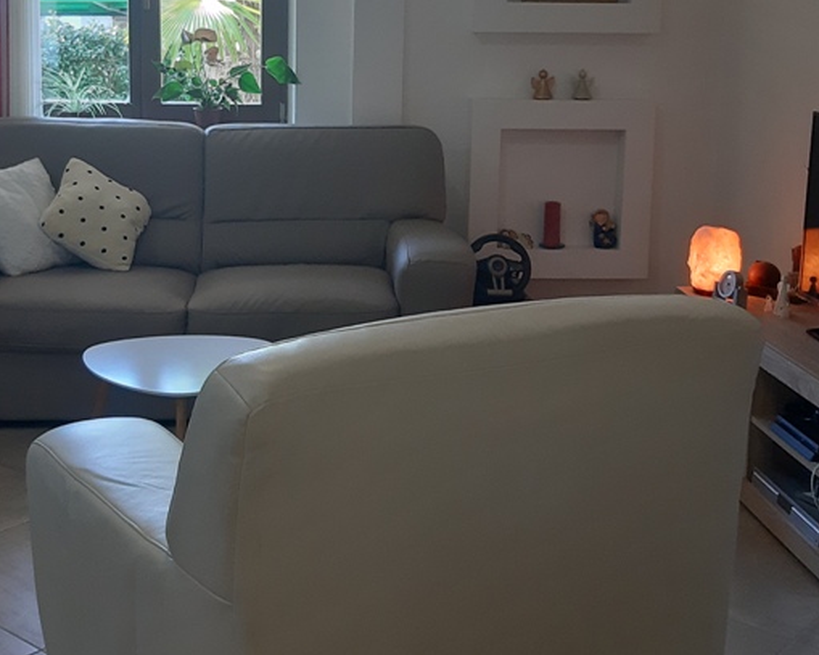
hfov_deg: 35.2
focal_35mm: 53
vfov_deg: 28.3
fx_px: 1284
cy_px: 180
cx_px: 307
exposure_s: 1/50
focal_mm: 3.93
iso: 320
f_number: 1.7
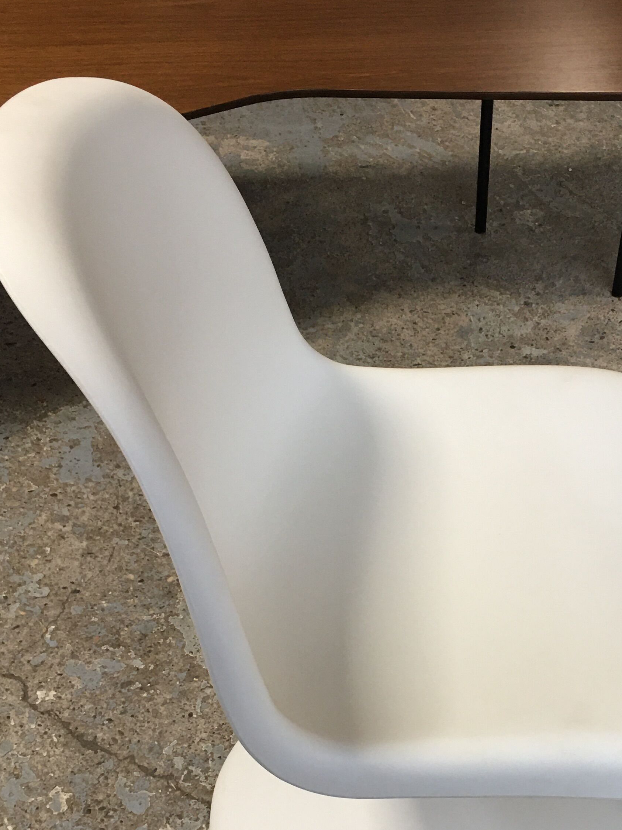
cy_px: 569
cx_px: 431
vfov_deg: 36.4
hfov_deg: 27.8
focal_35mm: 52
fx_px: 1246
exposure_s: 1/17
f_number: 2.2
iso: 64
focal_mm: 4.15
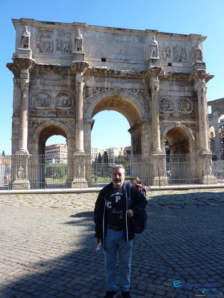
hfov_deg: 54.9
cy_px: 149
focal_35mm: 25
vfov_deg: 69.4
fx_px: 216
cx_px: 112
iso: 80
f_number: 4
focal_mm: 4.1
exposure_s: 1/250
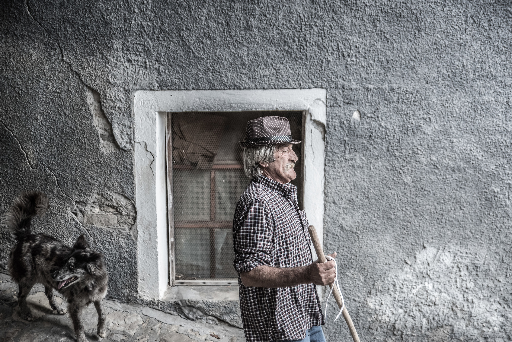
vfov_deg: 29.3
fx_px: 654
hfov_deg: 42.7
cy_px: 171
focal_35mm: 46
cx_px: 256
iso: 2500
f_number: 2.8
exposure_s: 1/1600
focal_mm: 46
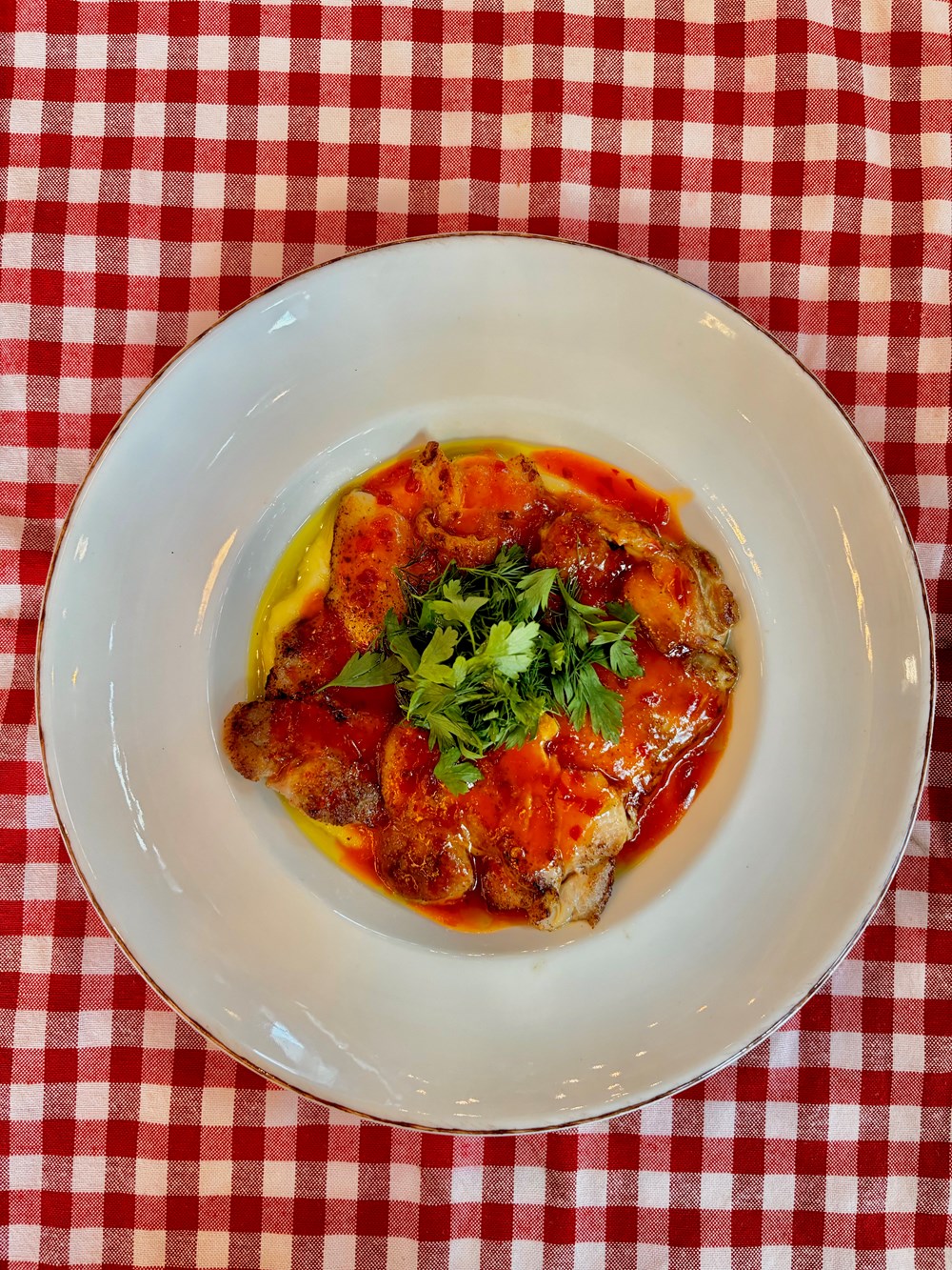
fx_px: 953
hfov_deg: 53.1
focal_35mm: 26
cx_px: 476
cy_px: 635
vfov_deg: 67.3
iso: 200
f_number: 1.6
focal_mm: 5.96
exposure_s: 1/50
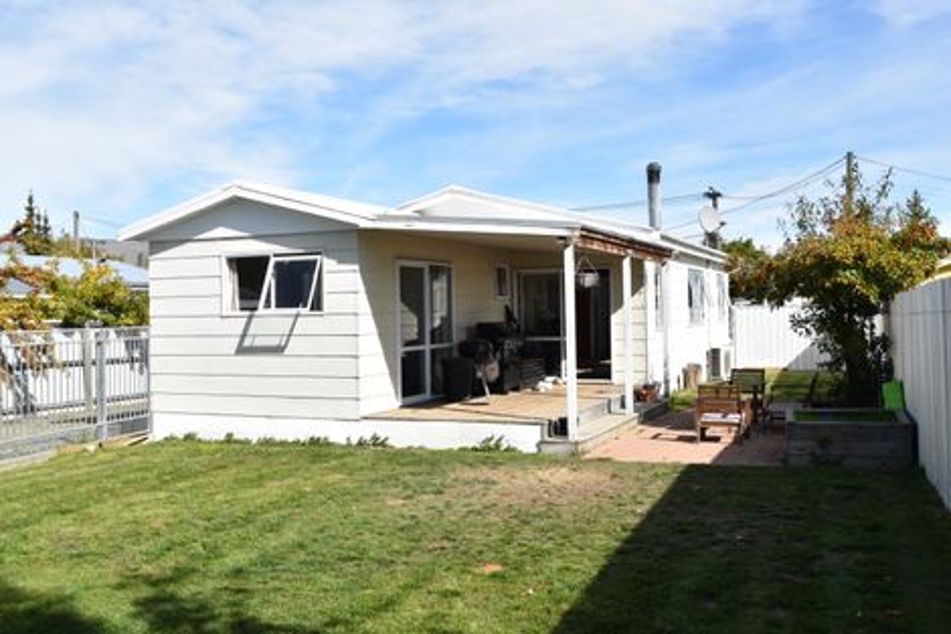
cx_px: 476
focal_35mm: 36
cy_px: 317
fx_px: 951
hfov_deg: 53.1
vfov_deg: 36.8
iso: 200
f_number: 10
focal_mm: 24
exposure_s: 1/400
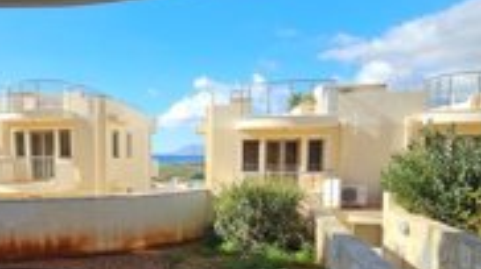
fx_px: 357
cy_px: 195
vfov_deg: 40.4
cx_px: 137
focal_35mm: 28
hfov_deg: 65.0
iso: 50
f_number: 2.2
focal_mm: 2.2
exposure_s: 1/1096
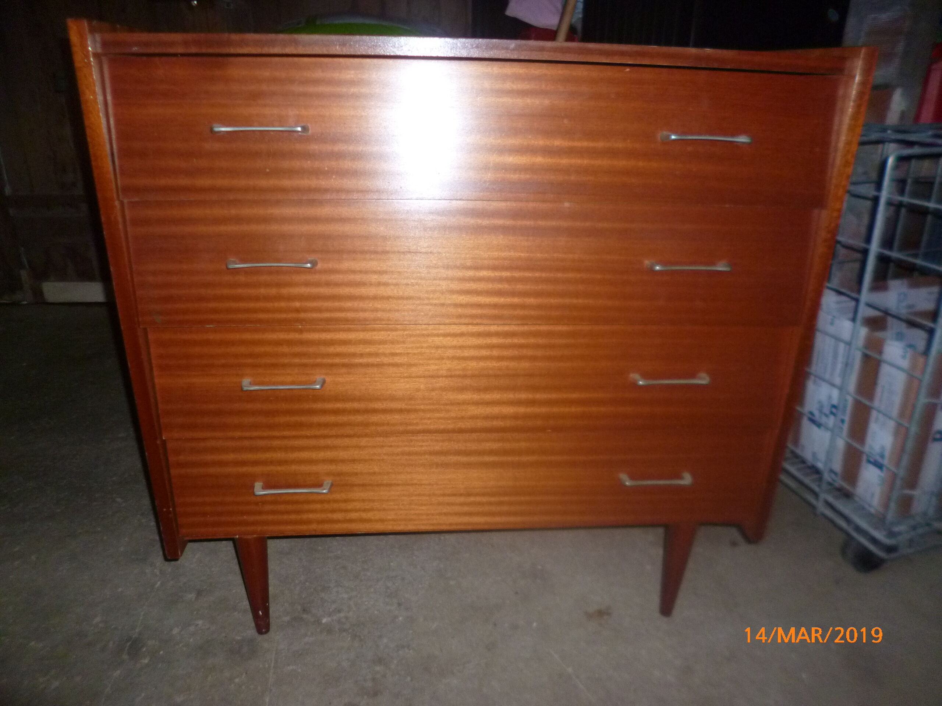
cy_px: 353
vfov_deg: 56.8
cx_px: 471
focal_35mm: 24
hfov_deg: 71.6
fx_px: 653
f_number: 2.5
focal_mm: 4.3
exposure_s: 1/60
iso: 200
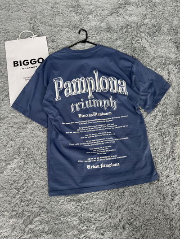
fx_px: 166
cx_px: 90
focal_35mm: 24
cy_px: 120
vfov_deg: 71.6
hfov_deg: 56.8
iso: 80
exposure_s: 1/100
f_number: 1.78
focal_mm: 6.76
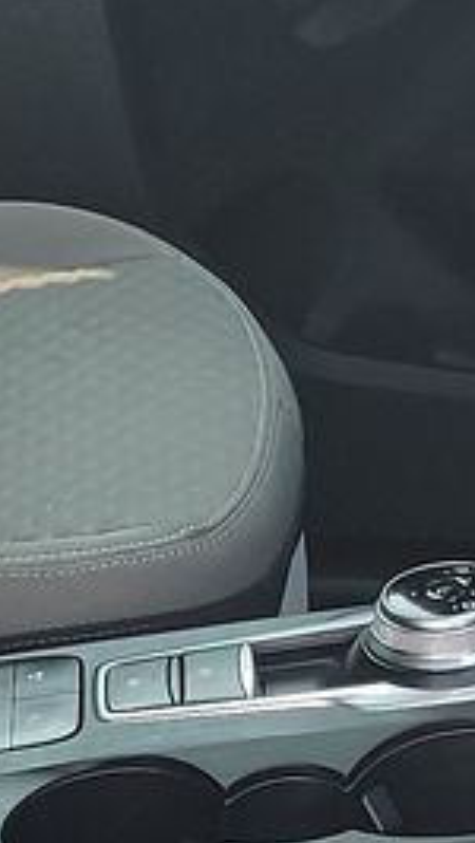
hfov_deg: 7.7
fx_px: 3509
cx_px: -130
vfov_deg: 13.6
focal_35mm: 157
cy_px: 618
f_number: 1.8
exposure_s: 1/119
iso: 59
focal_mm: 6.7
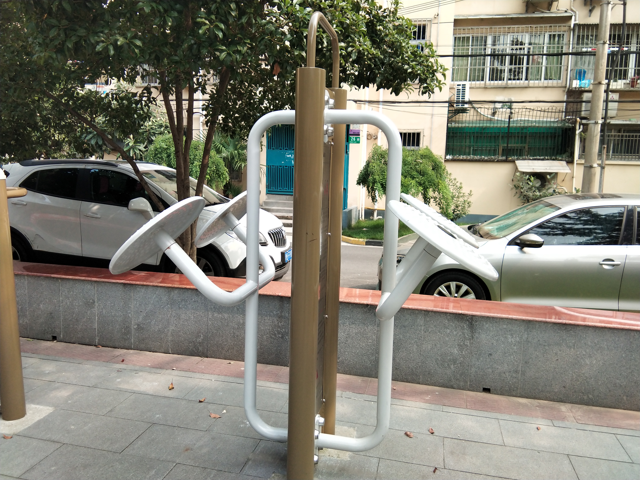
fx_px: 573
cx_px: 320
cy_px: 240
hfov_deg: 58.4
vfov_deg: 45.4
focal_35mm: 31
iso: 50
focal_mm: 3.69
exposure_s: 1/215
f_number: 2.2
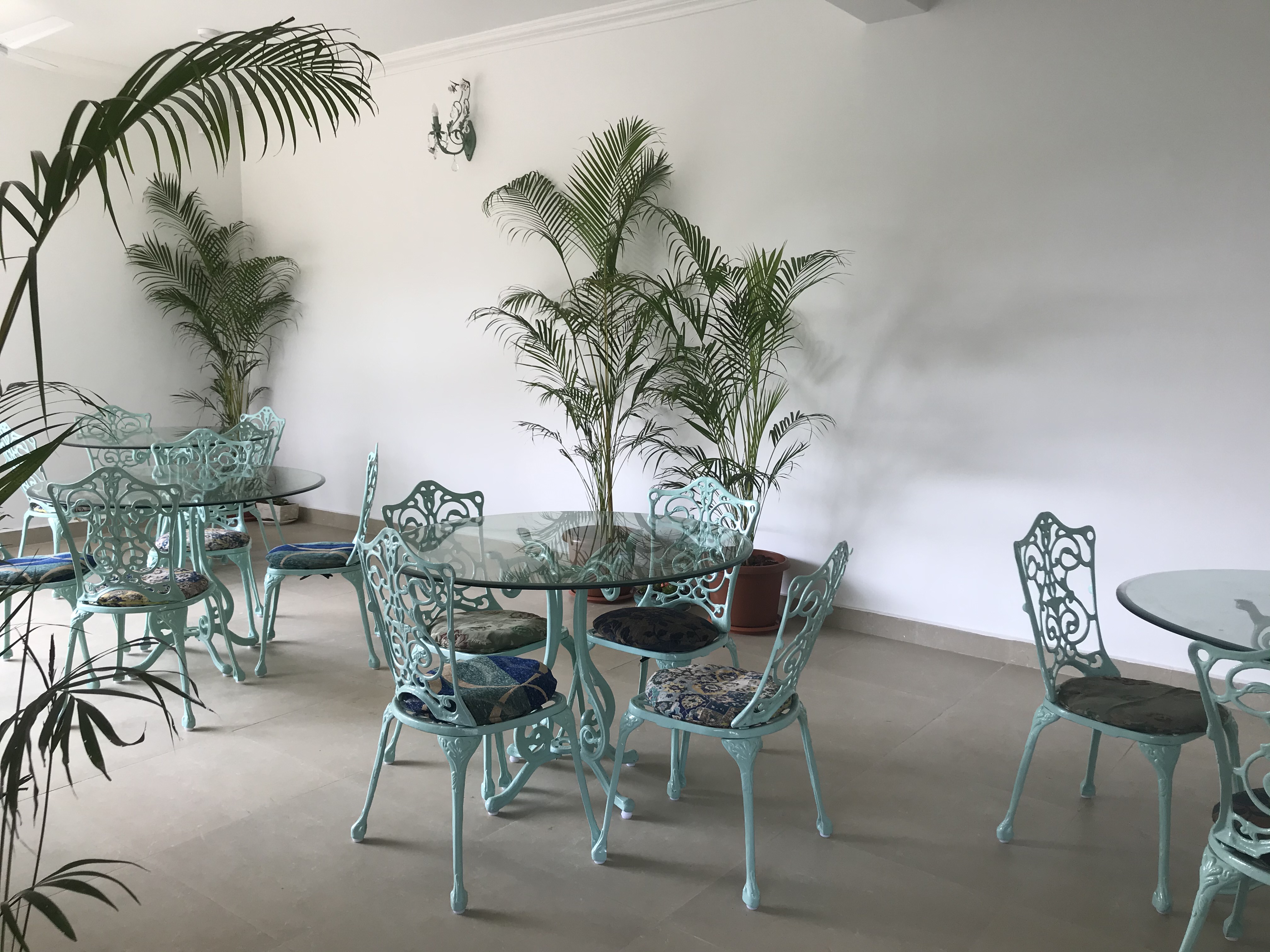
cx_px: 635
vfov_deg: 49.7
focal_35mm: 28
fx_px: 1027
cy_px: 476
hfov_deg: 63.4
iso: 20
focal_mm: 3.99
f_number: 1.8
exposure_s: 1/112
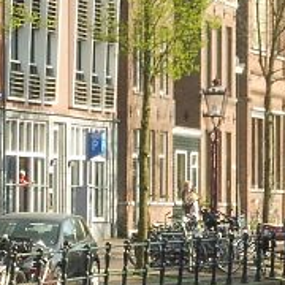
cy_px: 79
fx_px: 3707
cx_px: 198
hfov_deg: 4.4
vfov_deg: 4.4
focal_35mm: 398
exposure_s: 1/125
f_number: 6.3
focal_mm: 14.2
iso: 100
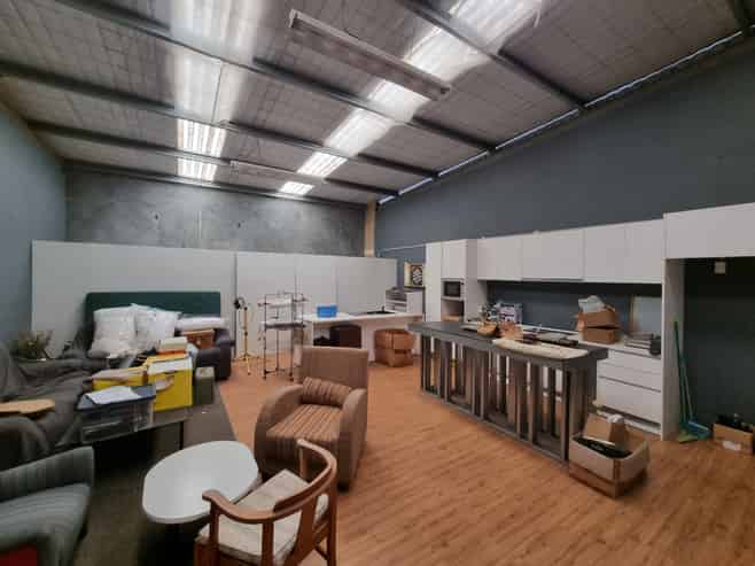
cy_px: 283
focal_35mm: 13
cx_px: 378
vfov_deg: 89.9
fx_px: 283
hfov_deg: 106.2
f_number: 2.2
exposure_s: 1/50
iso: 320
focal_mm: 2.2
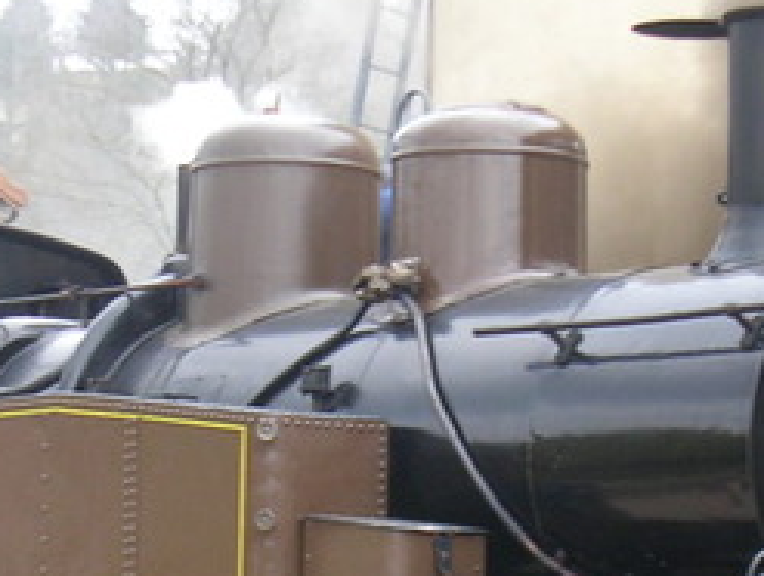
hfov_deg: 12.1
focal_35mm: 163
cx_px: 380
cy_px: 598
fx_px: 3603
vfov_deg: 9.1
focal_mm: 9.6
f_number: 3.5
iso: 50
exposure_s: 1/82.1
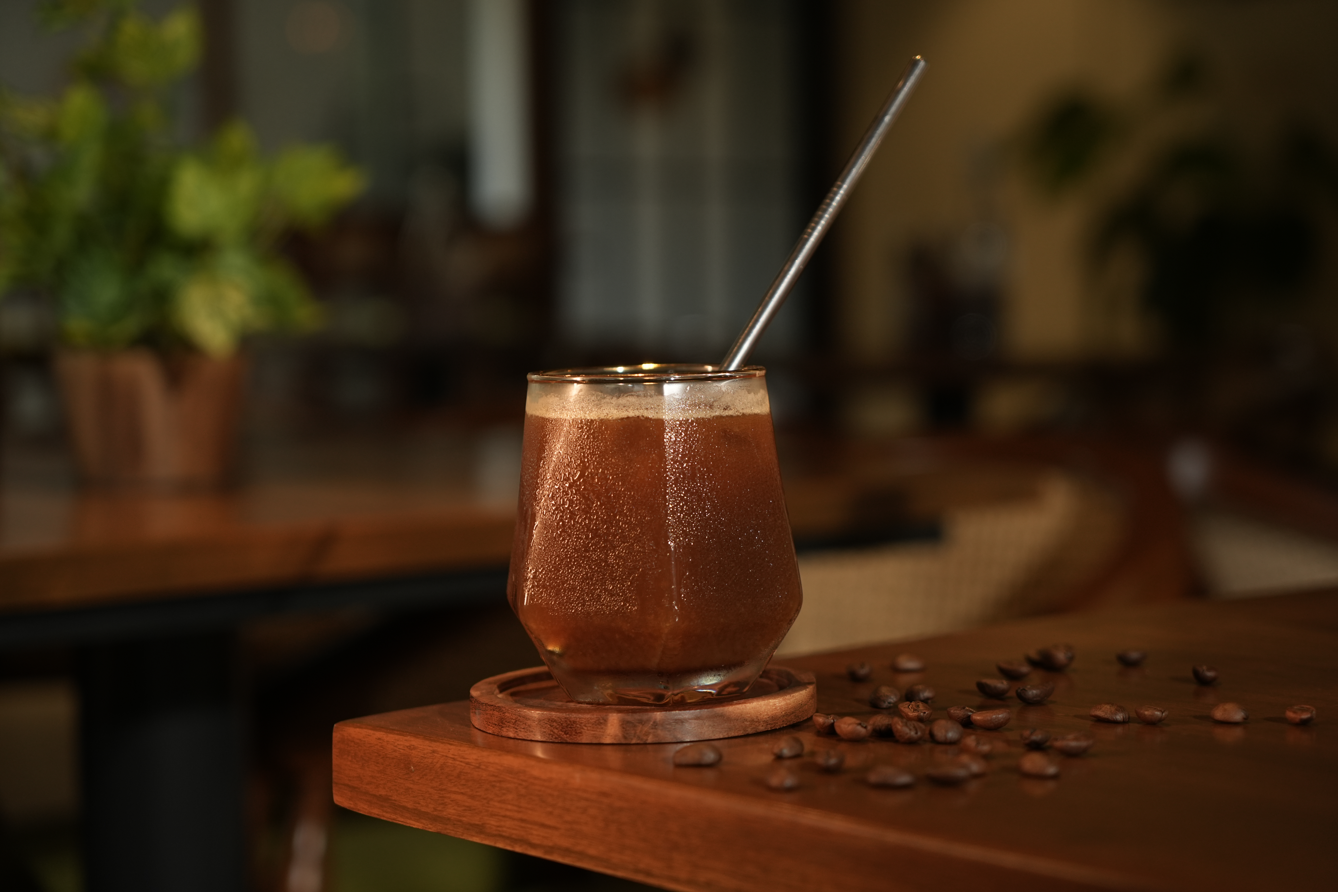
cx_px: 669
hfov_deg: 28.8
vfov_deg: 19.5
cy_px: 446
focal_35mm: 70
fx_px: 2601
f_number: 4
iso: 400
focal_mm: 70
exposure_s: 1/125
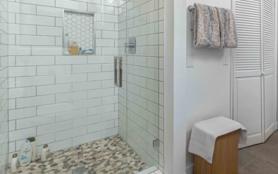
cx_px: 191
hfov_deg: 74.1
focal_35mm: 23
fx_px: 174
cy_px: 55
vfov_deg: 51.8
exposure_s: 1/200
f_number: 13
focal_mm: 14
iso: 200
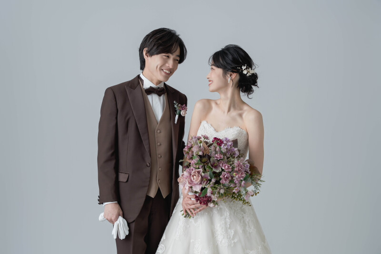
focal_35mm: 70
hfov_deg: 28.8
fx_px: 741
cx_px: 190
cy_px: 127
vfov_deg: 19.4
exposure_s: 1/100
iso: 200
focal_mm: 70
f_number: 5.6
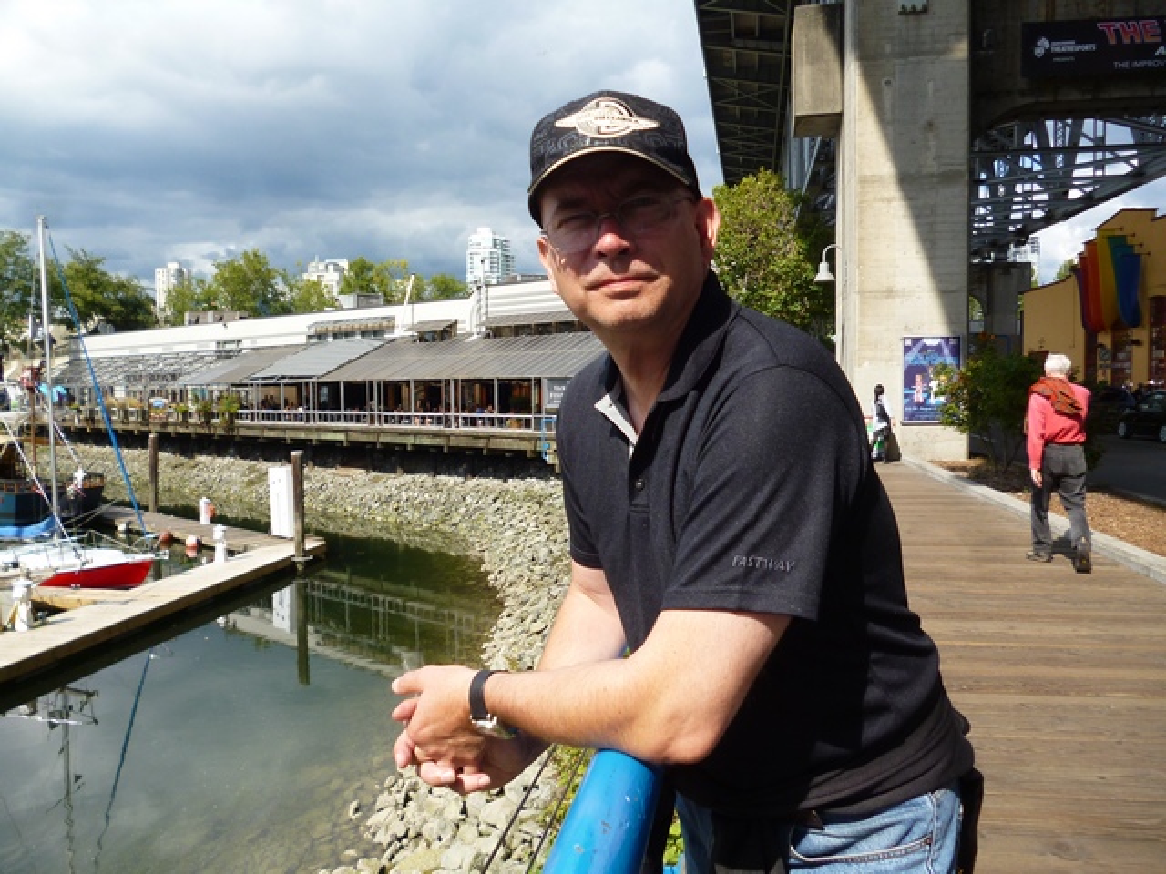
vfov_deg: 49.7
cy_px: 437
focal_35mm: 28
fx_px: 943
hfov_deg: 63.4
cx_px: 583
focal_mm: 5
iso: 100
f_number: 9
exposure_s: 1/100
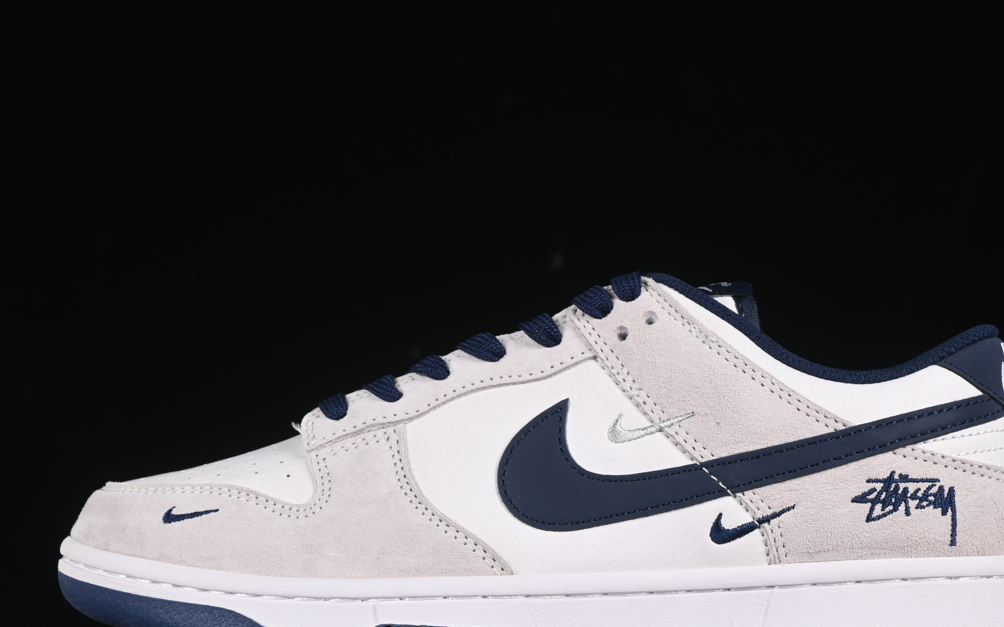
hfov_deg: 18.0
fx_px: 3174
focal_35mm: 116
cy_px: 355
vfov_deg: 11.3
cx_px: 548
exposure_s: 1/80
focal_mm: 50
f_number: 8
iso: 160
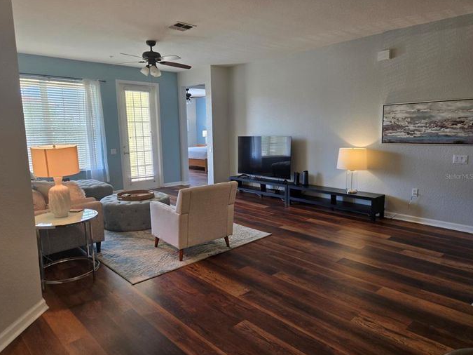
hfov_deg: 71.6
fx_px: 328
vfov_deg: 56.8
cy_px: 176
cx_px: 227
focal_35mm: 24
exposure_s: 1/120
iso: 80
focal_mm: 5.4
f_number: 1.8
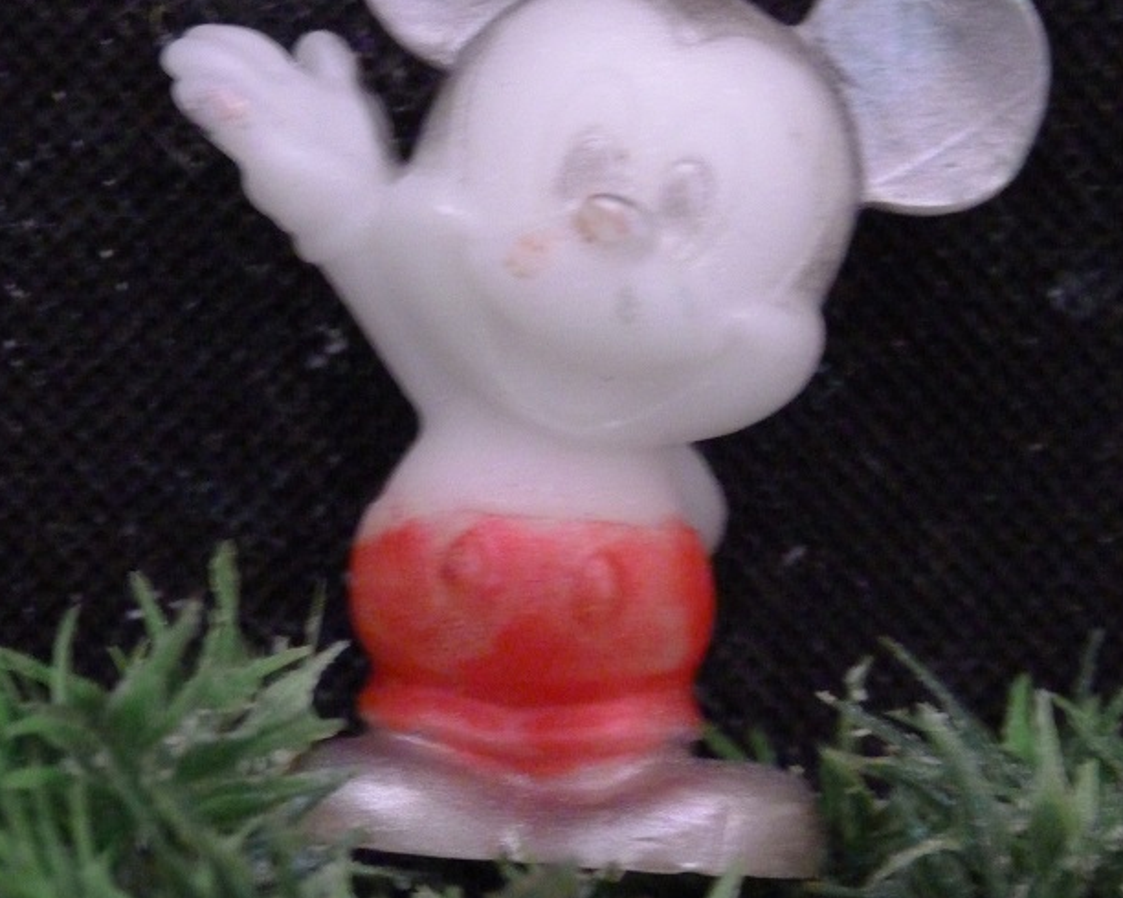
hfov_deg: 12.6
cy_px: 463
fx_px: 5083
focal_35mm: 153
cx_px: 543
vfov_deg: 10.1
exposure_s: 1/8
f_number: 3.5
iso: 800
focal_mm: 20.1
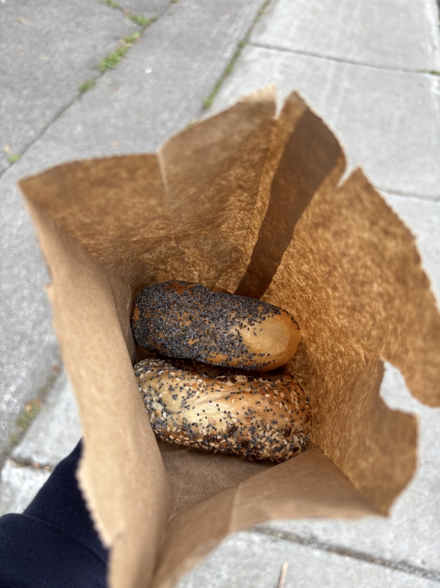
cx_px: 220
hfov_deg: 53.1
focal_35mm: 26
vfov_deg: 67.3
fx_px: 441
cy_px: 294
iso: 50
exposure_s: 1/493
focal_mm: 6
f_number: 1.6
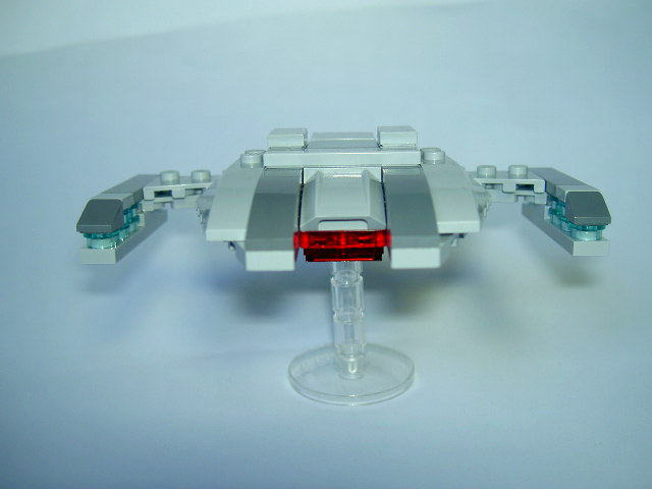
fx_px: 735
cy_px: 244
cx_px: 326
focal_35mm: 39
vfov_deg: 36.8
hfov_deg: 47.9
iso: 100
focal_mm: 8
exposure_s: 1/59.5
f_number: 2.8
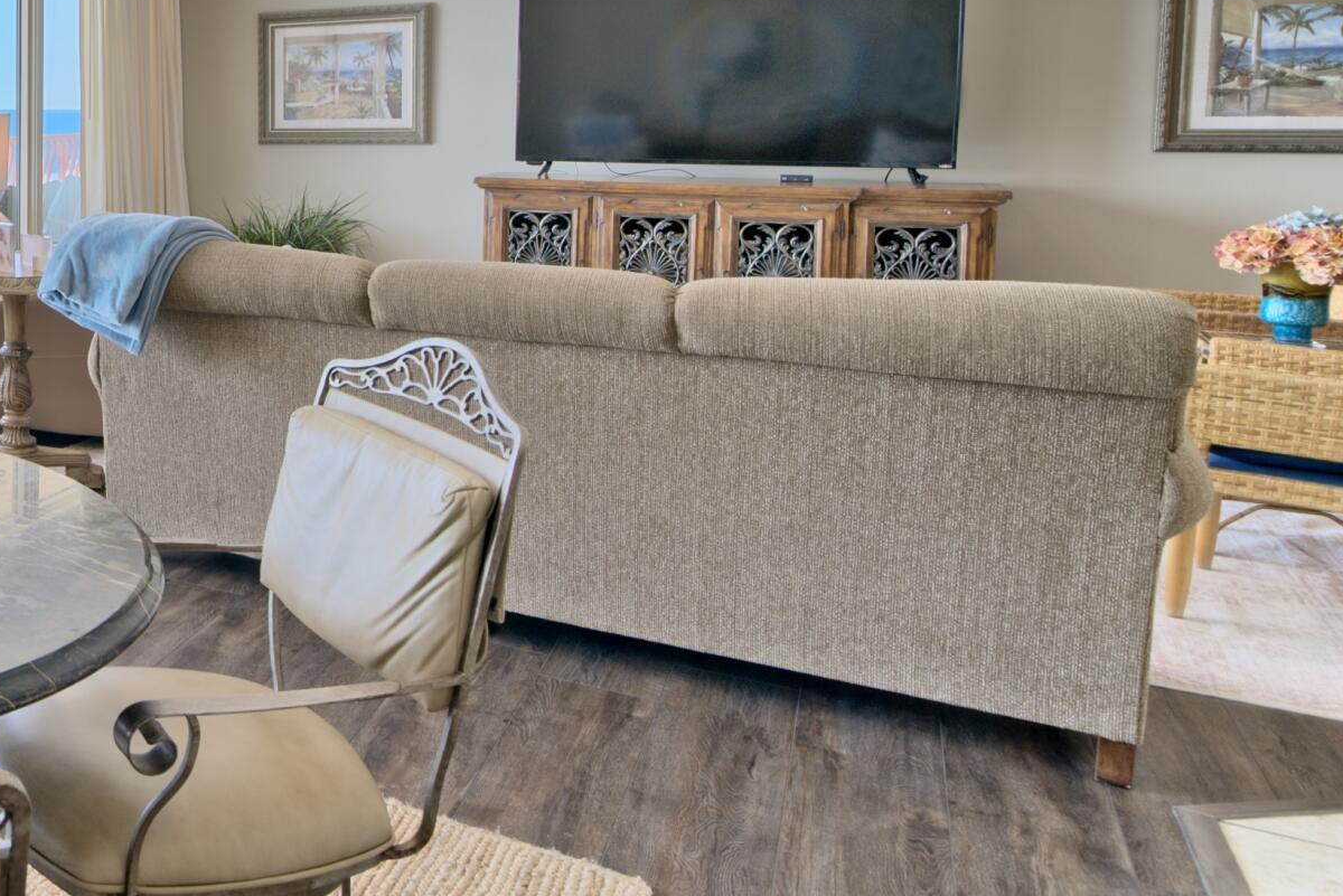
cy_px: 209
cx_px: -254
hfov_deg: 39.7
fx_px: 1306
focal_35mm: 35
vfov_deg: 36.8
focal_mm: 14
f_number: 8
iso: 500
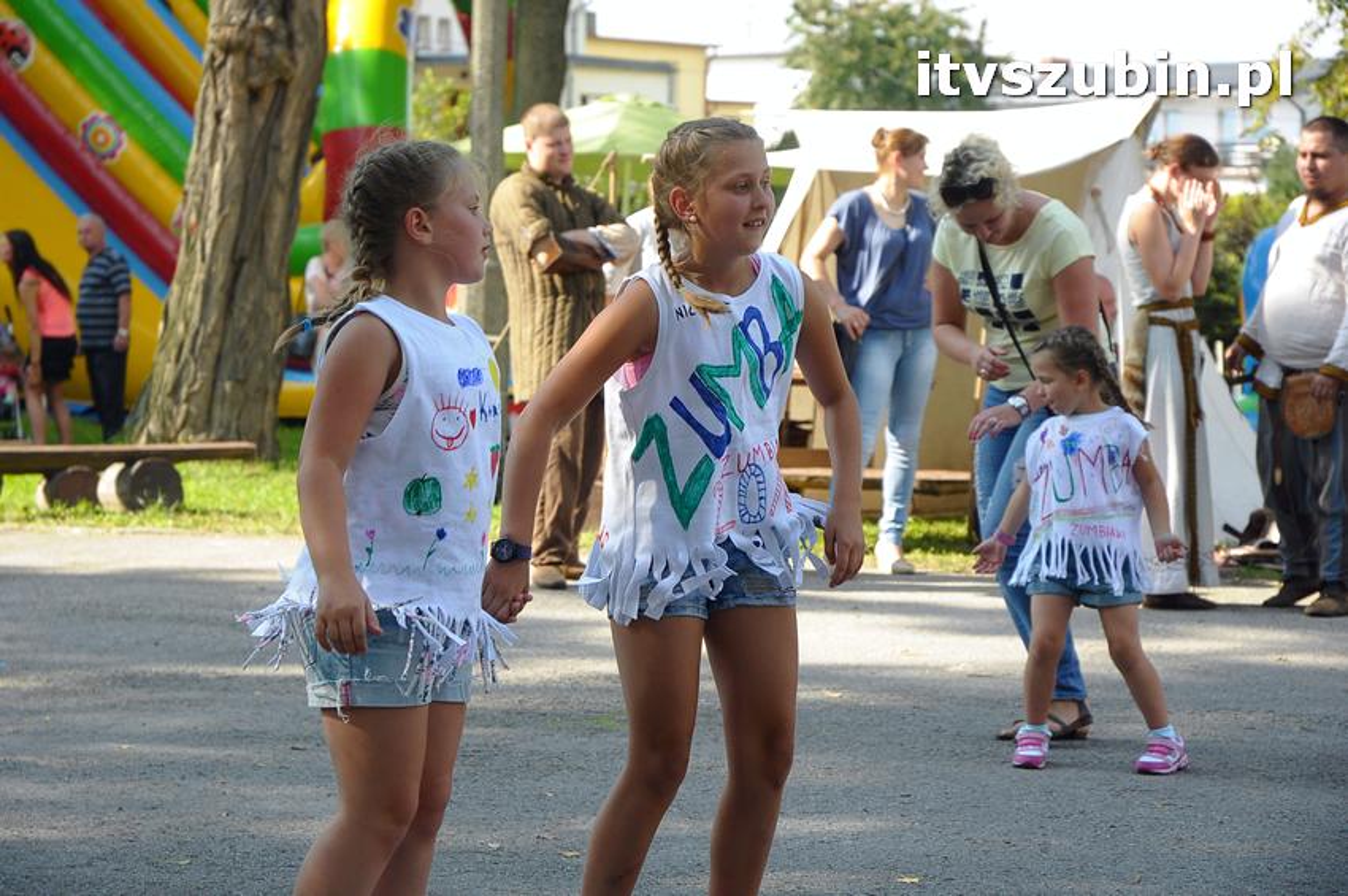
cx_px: 674
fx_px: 3928
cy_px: 448
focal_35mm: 105
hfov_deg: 19.5
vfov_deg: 13.0
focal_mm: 70
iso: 640
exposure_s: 1/640
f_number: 6.3
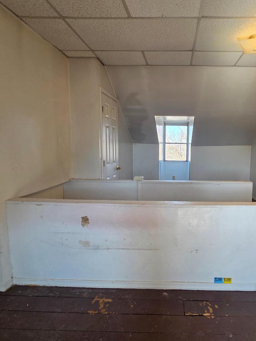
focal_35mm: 18
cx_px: 175
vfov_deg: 87.7
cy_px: 169
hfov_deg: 69.2
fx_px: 177
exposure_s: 1/120
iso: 160
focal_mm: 2.2
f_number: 2.2
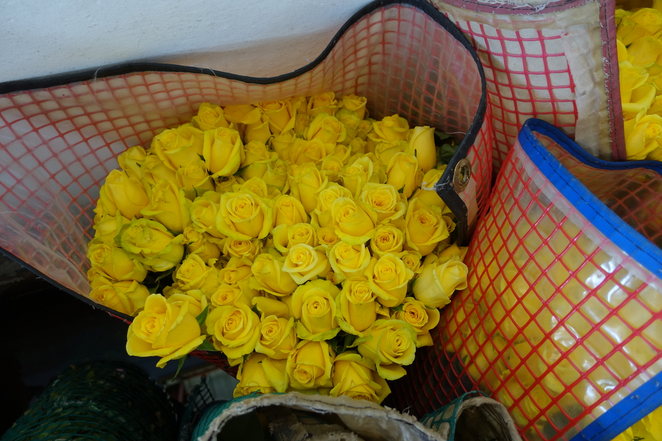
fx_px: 441
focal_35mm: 24
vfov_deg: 53.1
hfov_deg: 73.8
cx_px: 331
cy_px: 220
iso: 250
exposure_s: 1/30
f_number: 1.8
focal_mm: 8.8
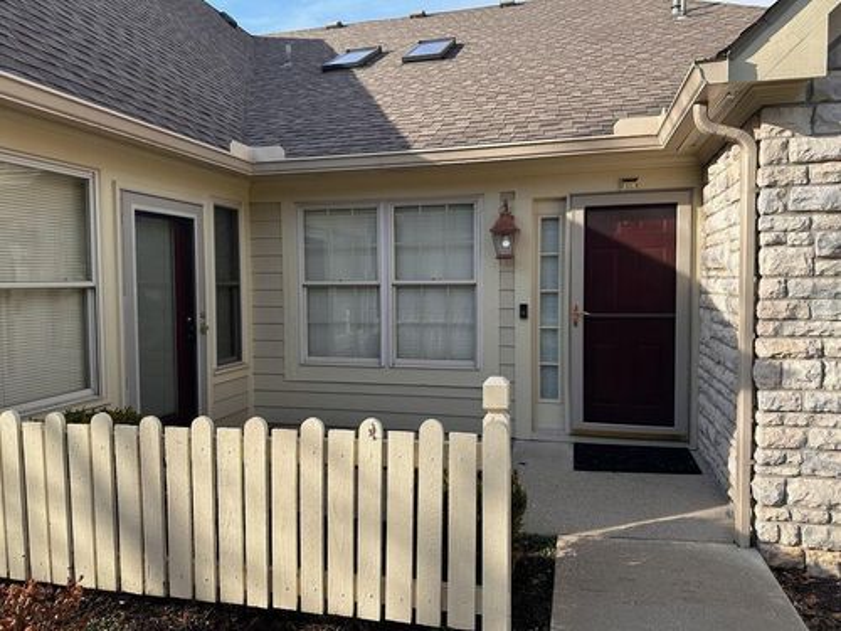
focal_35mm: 24
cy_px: 316
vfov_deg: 56.8
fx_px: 583
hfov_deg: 71.6
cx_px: 420
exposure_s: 1/1812
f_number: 1.78
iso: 80
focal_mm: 6.86
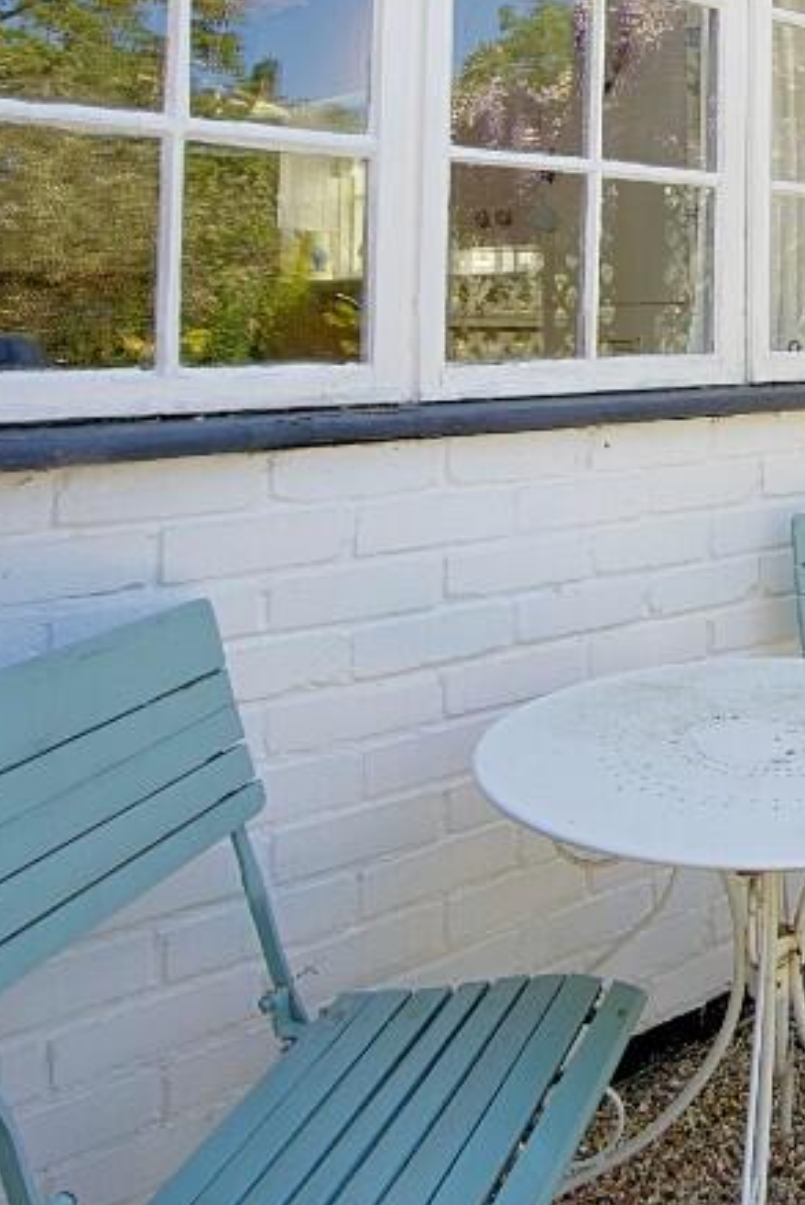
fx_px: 1173
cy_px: 375
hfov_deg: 30.3
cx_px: 1036
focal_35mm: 35
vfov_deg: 53.1
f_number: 7.1
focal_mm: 10
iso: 100
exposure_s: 1/100
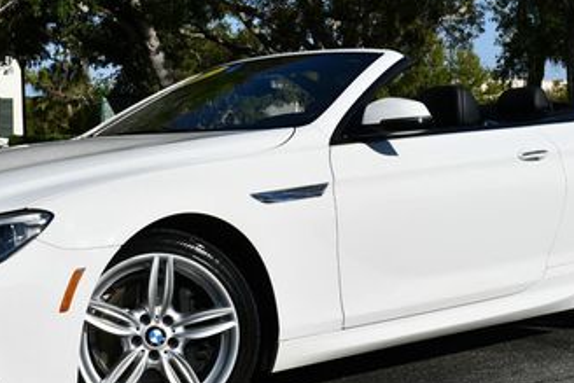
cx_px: 233
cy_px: 122
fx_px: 1244
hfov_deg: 25.9
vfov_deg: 17.5
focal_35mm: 78
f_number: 10
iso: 100
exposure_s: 1/400
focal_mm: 20
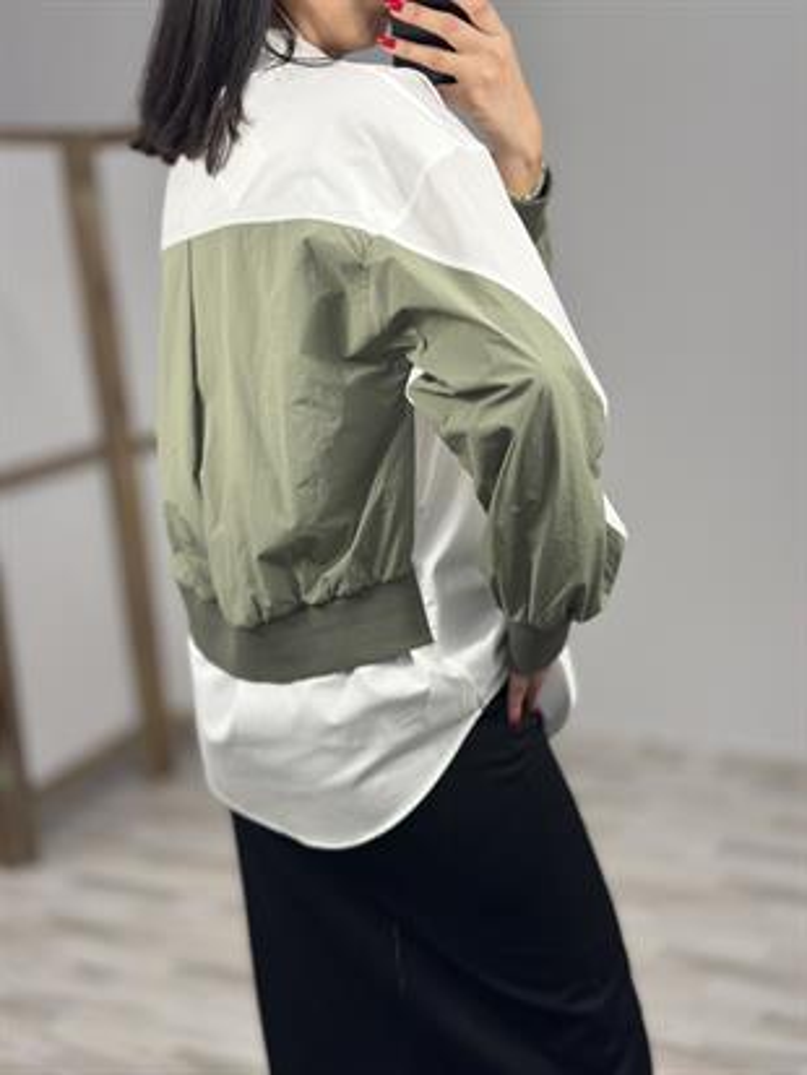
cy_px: 538
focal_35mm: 48
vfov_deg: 39.6
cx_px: 404
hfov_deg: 30.3
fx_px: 1491
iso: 80
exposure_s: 1/100
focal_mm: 6.86
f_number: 1.78
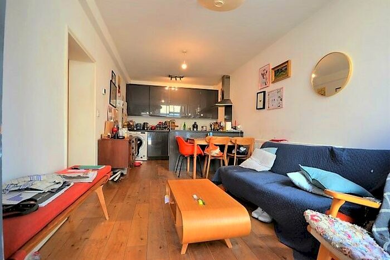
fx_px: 163
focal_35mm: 15
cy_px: 130
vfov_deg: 77.4
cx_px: 195
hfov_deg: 100.4
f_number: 4
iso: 560
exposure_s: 1/60
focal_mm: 10
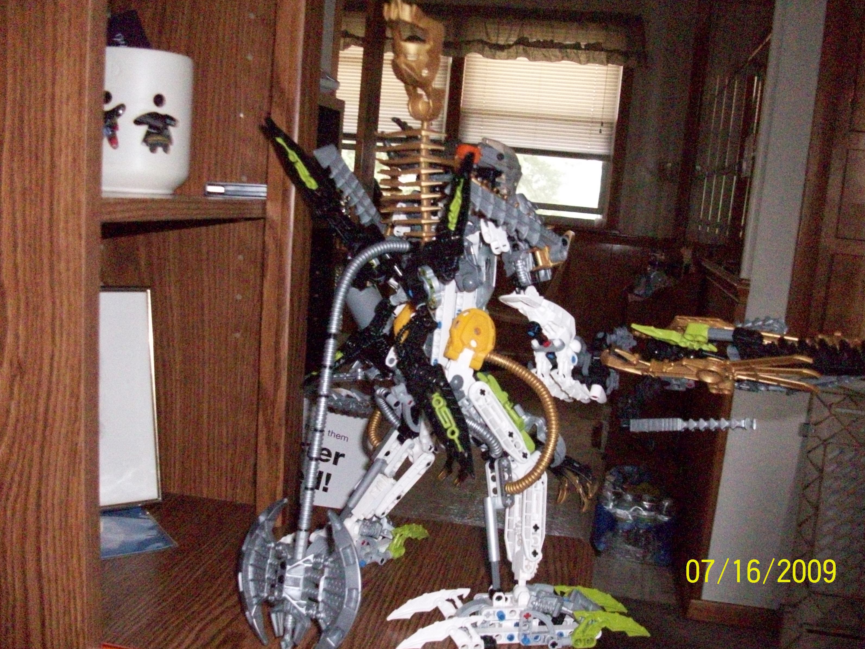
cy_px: 317
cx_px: 437
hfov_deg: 52.6
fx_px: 875
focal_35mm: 35
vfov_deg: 40.7
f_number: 2.8
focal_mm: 5.7
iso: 800
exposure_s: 1/128
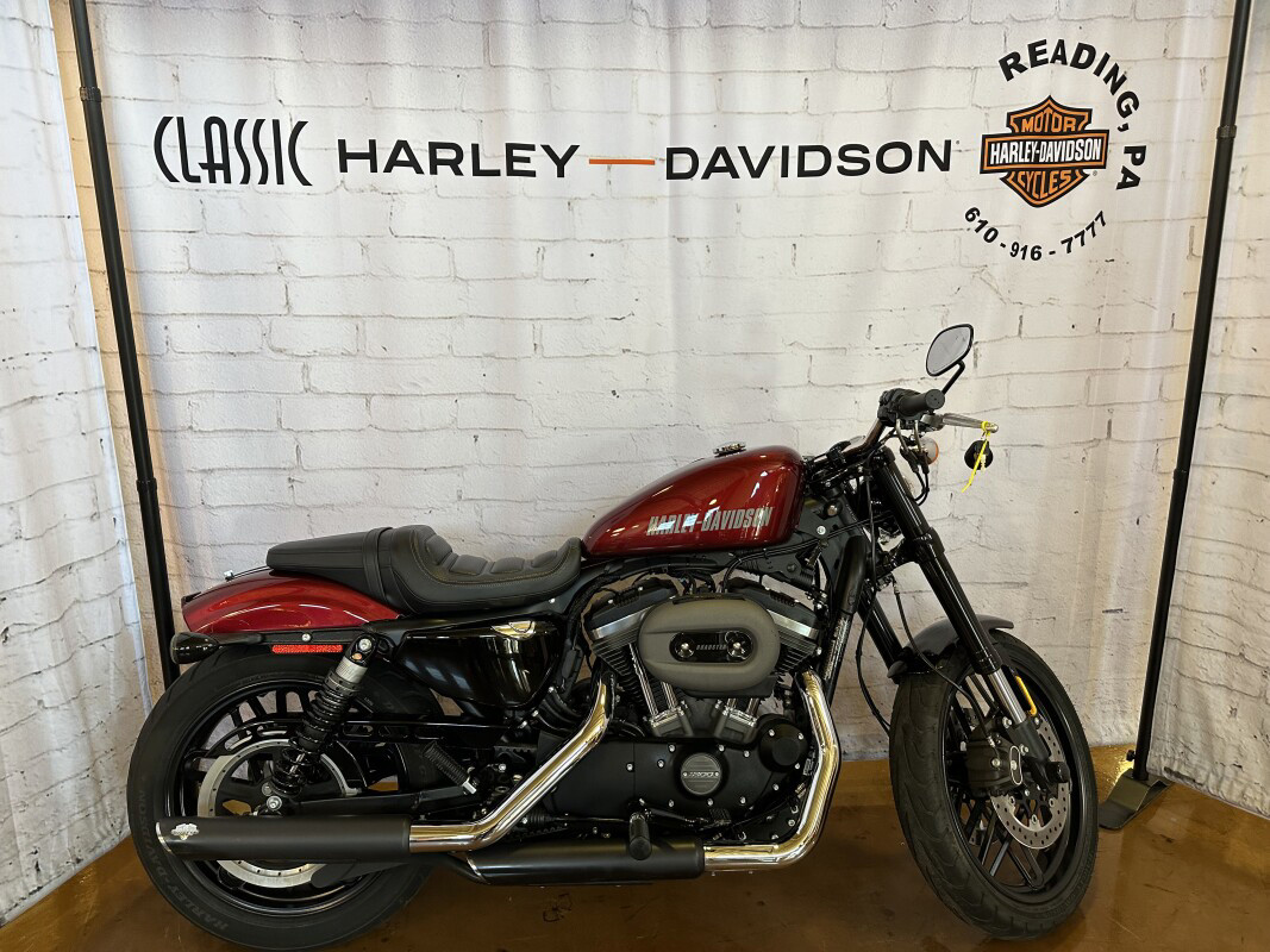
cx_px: 635
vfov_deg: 56.8
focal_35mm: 24
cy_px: 476
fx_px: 880
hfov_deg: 71.6
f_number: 1.78
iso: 160
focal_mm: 6.86
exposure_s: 1/60
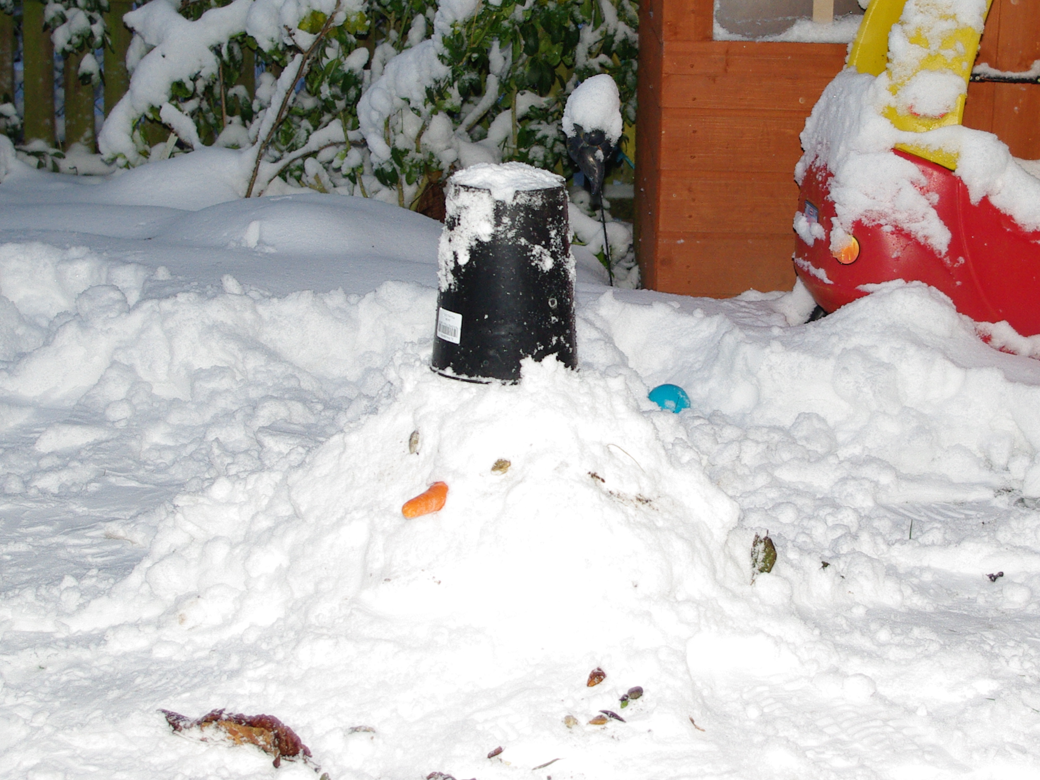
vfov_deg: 22.9
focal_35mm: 64
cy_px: 285
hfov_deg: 30.1
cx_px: 650
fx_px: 1923
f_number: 4
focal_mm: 23.13
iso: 400
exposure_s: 1/45
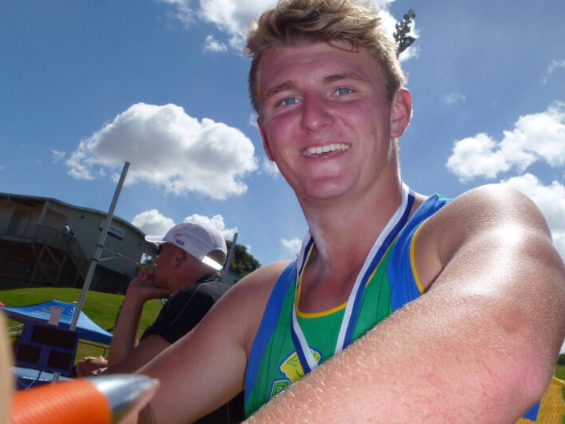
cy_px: 225
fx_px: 571
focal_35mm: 35
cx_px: 371
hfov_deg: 51.7
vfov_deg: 40.7
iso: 100
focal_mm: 4.3
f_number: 4
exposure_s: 1/2000
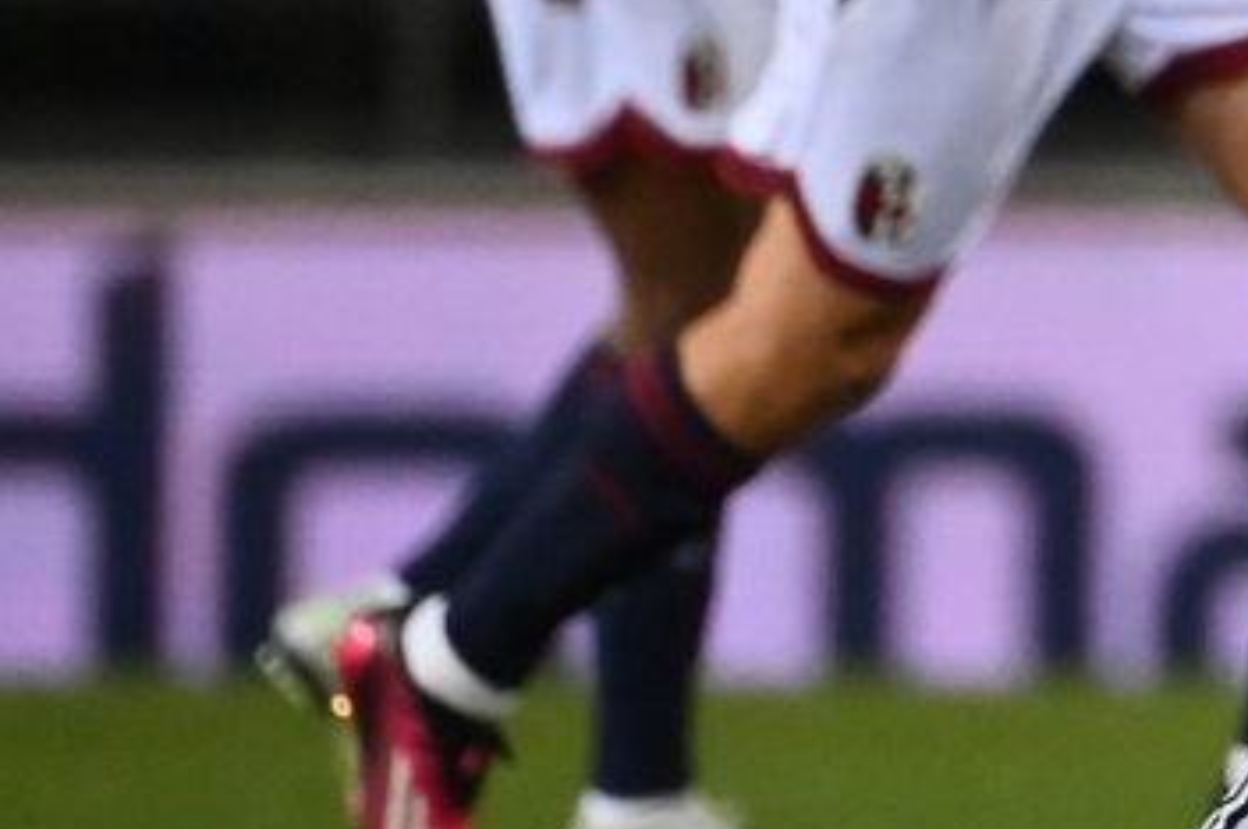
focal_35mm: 1512
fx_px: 52366
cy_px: -388
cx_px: 2358
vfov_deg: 0.9
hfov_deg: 1.4
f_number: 4
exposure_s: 1/1600
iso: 2500
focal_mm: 380
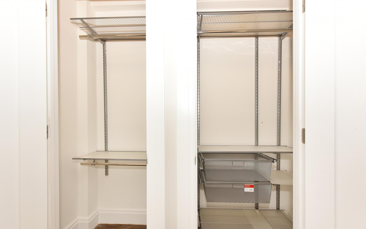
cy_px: 123
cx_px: 183
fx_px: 180
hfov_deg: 91.1
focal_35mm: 18
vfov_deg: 64.9
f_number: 13
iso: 1600
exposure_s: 1/125
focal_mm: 17
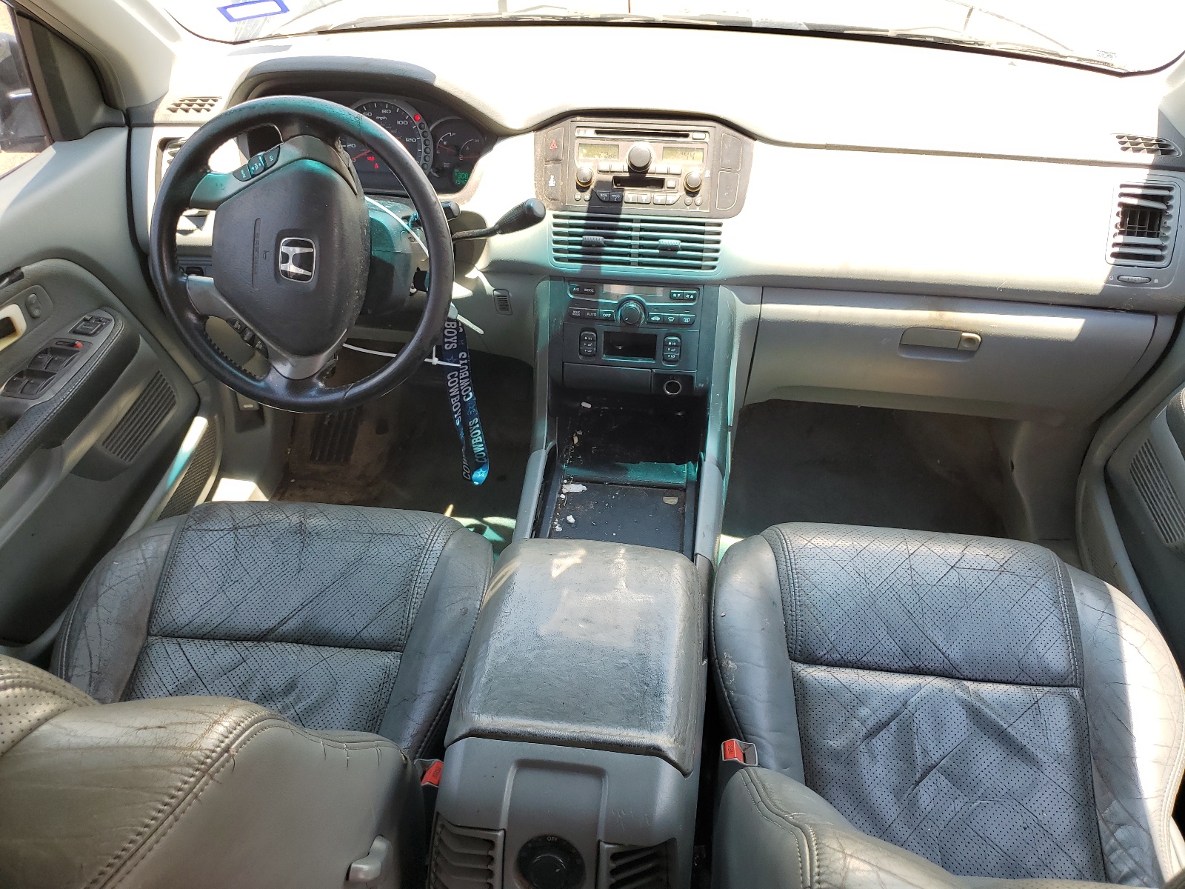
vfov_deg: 53.1
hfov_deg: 67.3
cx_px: 592
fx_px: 890
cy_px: 444
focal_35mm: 26
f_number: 1.5
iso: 50
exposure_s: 1/185
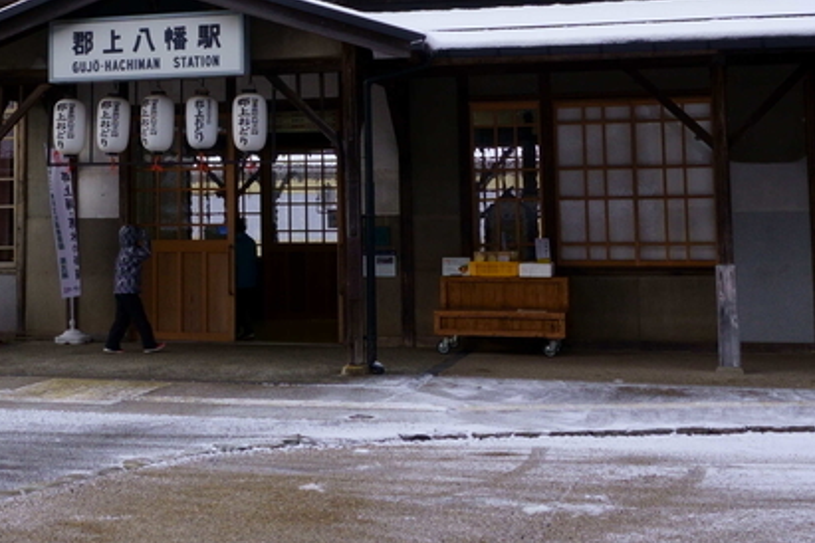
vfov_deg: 19.2
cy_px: 85
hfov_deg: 28.0
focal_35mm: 70
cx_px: 125
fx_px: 1585
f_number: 9
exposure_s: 1/100
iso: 160
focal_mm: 16
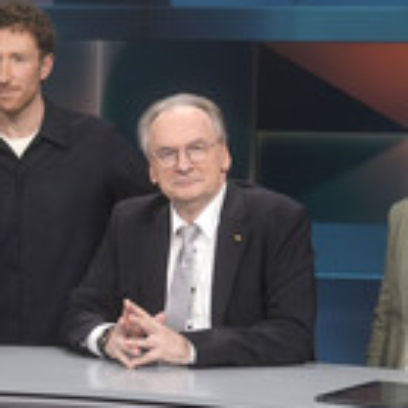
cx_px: -81
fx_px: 1654
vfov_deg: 14.1
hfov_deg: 13.7
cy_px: 235
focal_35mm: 124
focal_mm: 30
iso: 640
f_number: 2.2
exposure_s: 1/320
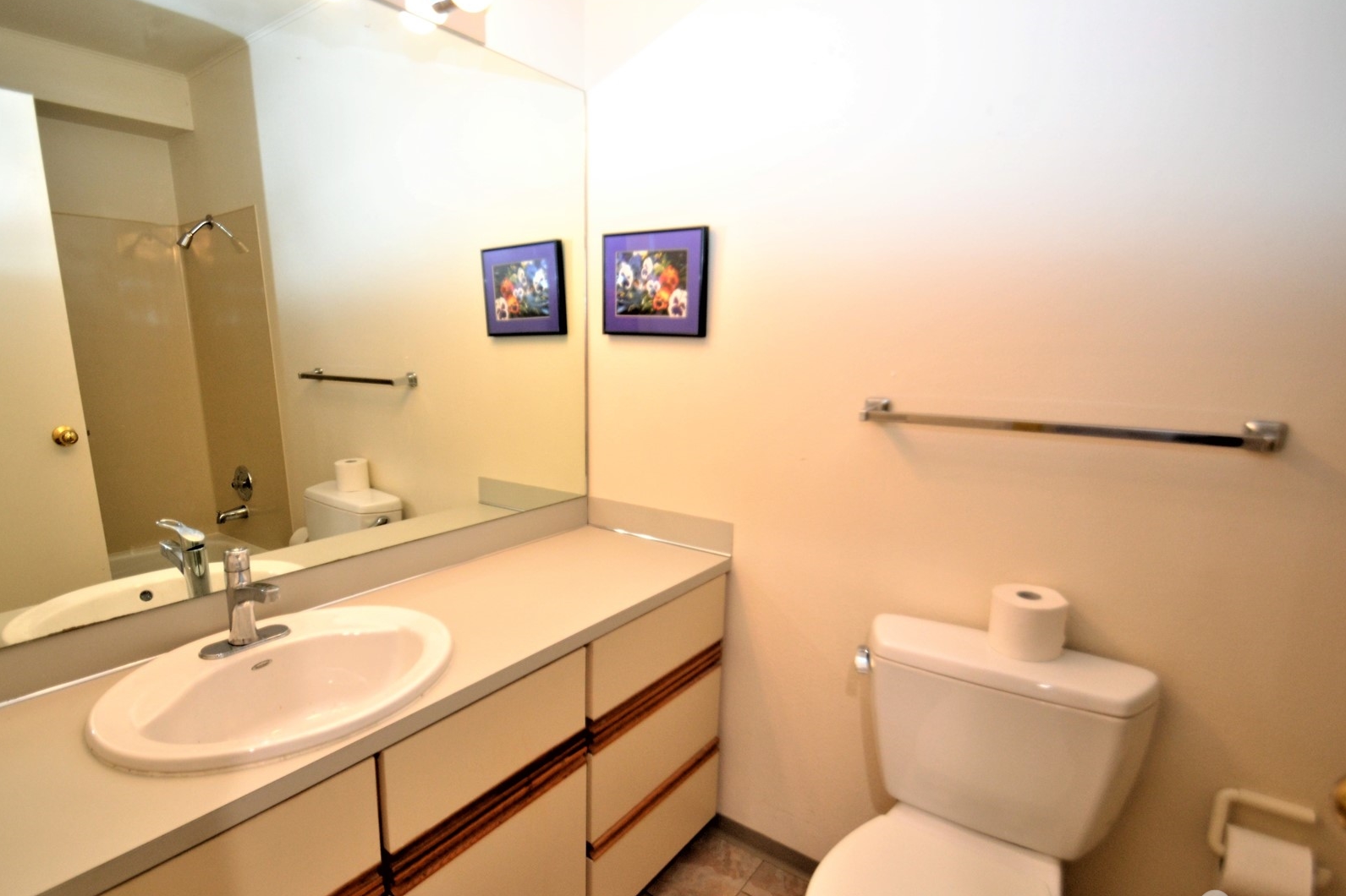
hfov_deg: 96.7
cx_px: 647
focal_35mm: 16
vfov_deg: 73.7
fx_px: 598
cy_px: 469
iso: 640
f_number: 3.5
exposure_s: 1/60
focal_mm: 10
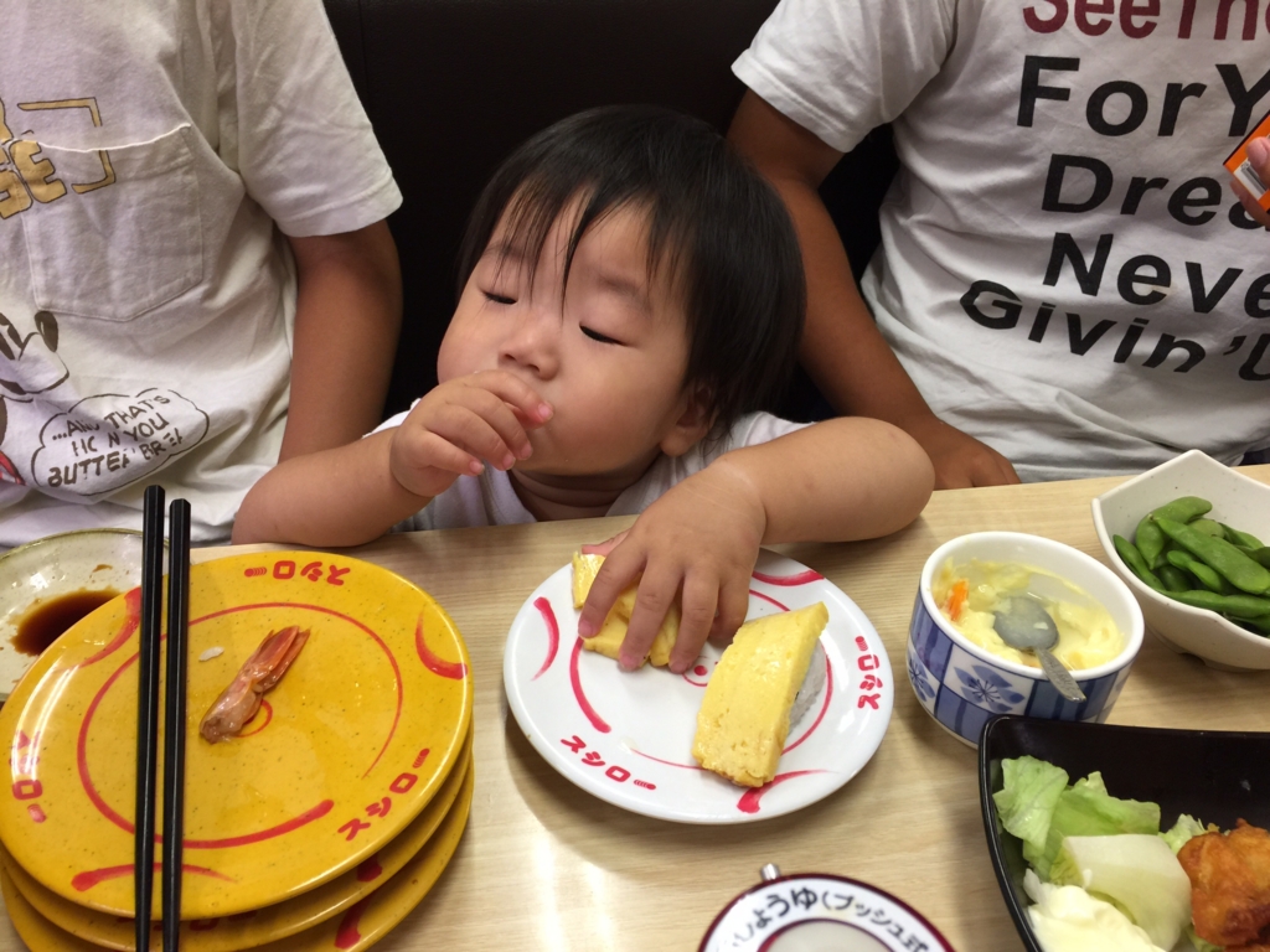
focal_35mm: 29
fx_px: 1064
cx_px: 635
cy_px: 476
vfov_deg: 48.2
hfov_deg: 61.7
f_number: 2.2
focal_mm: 4.15
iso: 32
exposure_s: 1/15
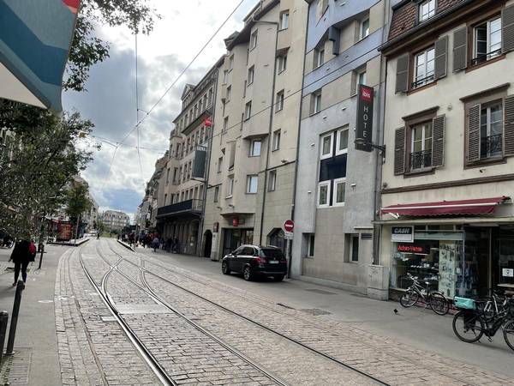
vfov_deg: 53.1
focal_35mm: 26
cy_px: 193
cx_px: 257
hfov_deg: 67.3
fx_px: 386
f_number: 1.6
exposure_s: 1/2212
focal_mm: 4.2
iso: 32
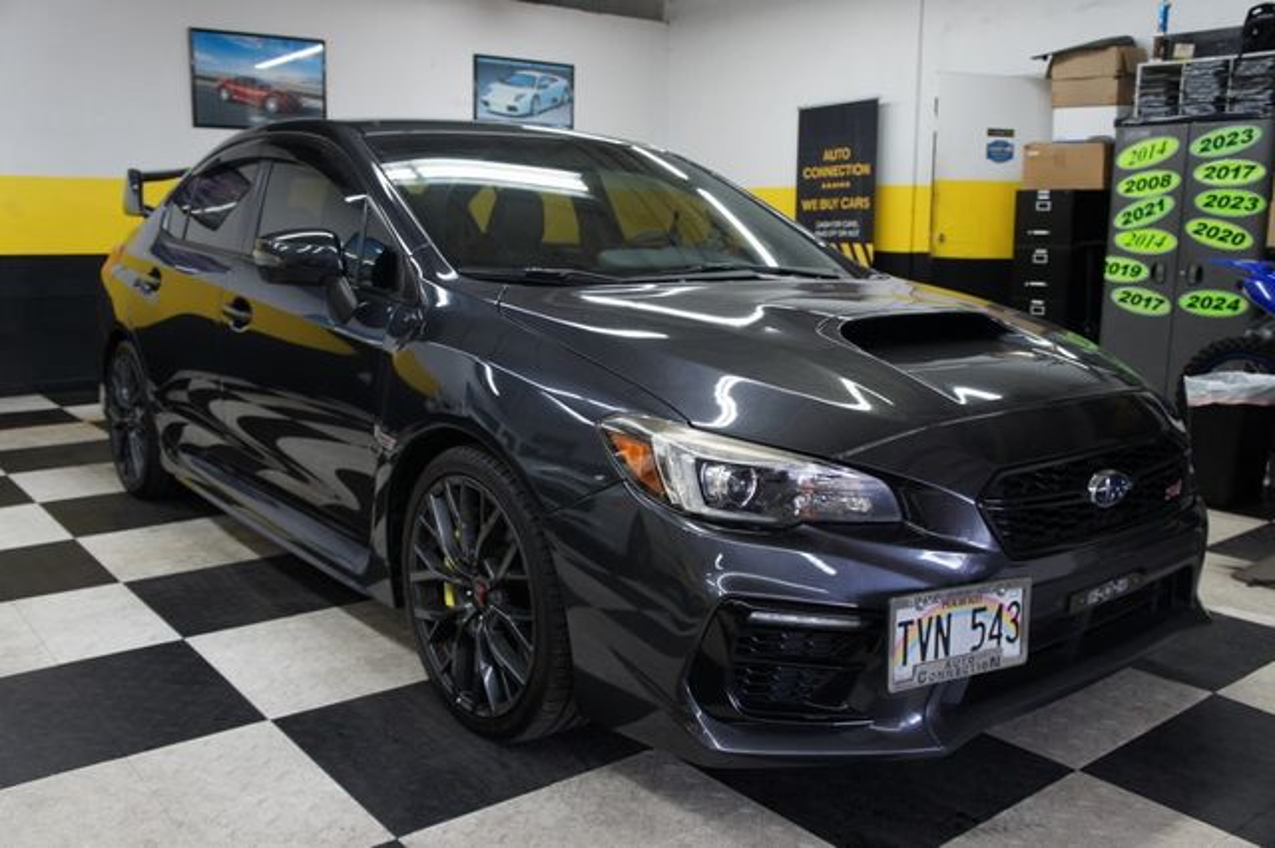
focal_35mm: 30
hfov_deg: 62.0
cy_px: 424
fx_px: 1062
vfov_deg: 43.6
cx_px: 638
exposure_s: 1/30
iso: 250
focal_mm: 20
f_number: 4
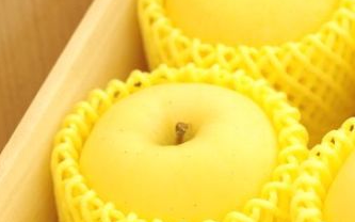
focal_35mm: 147
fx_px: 1422
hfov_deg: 14.2
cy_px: 180
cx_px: 184
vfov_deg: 8.9
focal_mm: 50
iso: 400
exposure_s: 1/100
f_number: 4
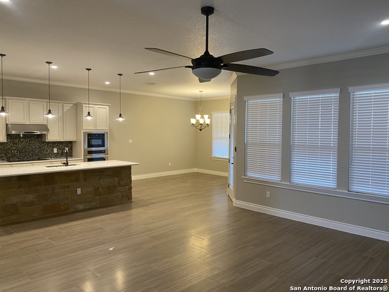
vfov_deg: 53.1
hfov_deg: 67.3
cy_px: 146
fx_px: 292
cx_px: 194
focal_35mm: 26
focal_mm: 4.25
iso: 125
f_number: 1.8
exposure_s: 1/60
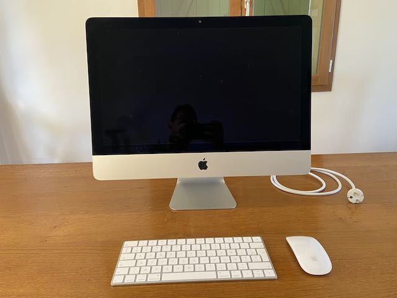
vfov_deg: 53.1
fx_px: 298
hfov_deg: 67.3
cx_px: 198
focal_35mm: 26
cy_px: 149
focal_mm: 4.25
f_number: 1.8
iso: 160
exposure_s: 1/60
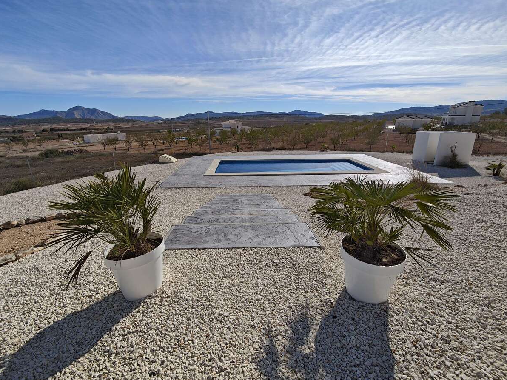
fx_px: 220
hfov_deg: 98.2
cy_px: 182
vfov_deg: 81.7
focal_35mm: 15
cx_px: 249
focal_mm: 2.16
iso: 50
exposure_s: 1/886
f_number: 2.2
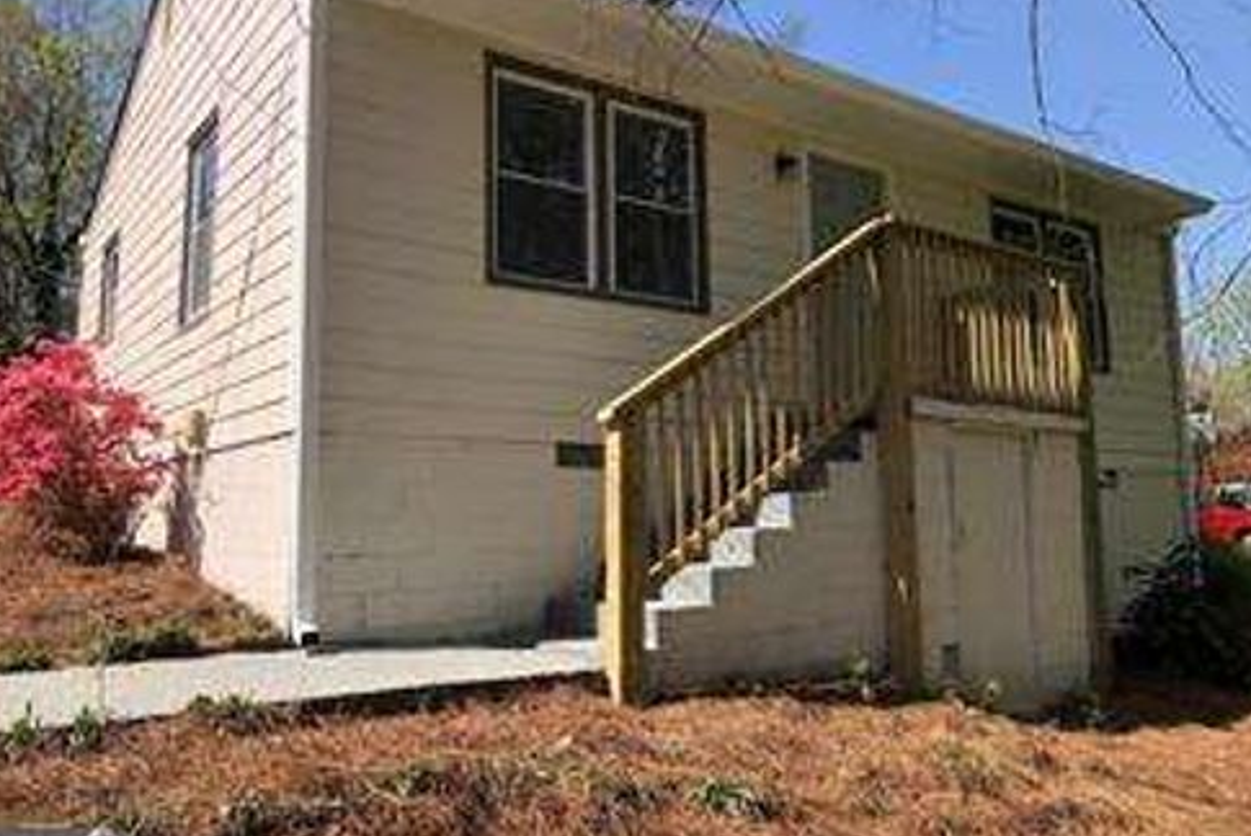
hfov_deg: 61.9
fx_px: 1043
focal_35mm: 30
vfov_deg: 43.6
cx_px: 627
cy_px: 391
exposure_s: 1/1453
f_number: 1.8
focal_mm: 4
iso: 20
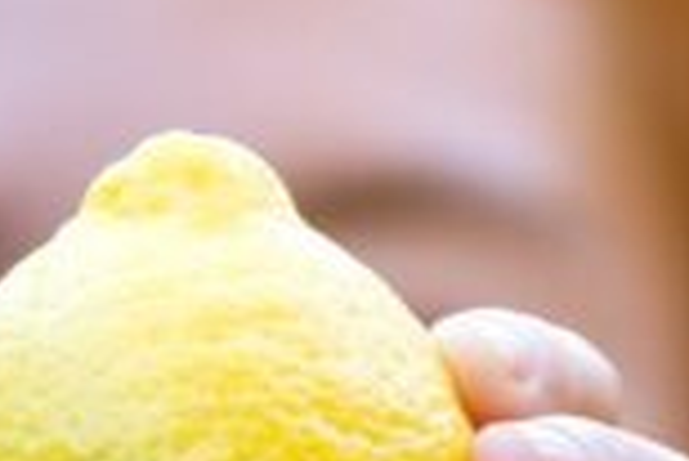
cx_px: 192
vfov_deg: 1.2
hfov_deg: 1.8
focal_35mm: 1174
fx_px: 22490
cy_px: 960
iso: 250
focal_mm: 106
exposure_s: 1/160
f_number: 2.8
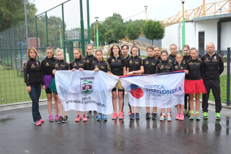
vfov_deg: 32.6
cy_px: 77
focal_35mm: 41
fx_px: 263
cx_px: 116
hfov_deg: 47.4
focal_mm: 27
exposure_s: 1/150
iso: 200
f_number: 2.8
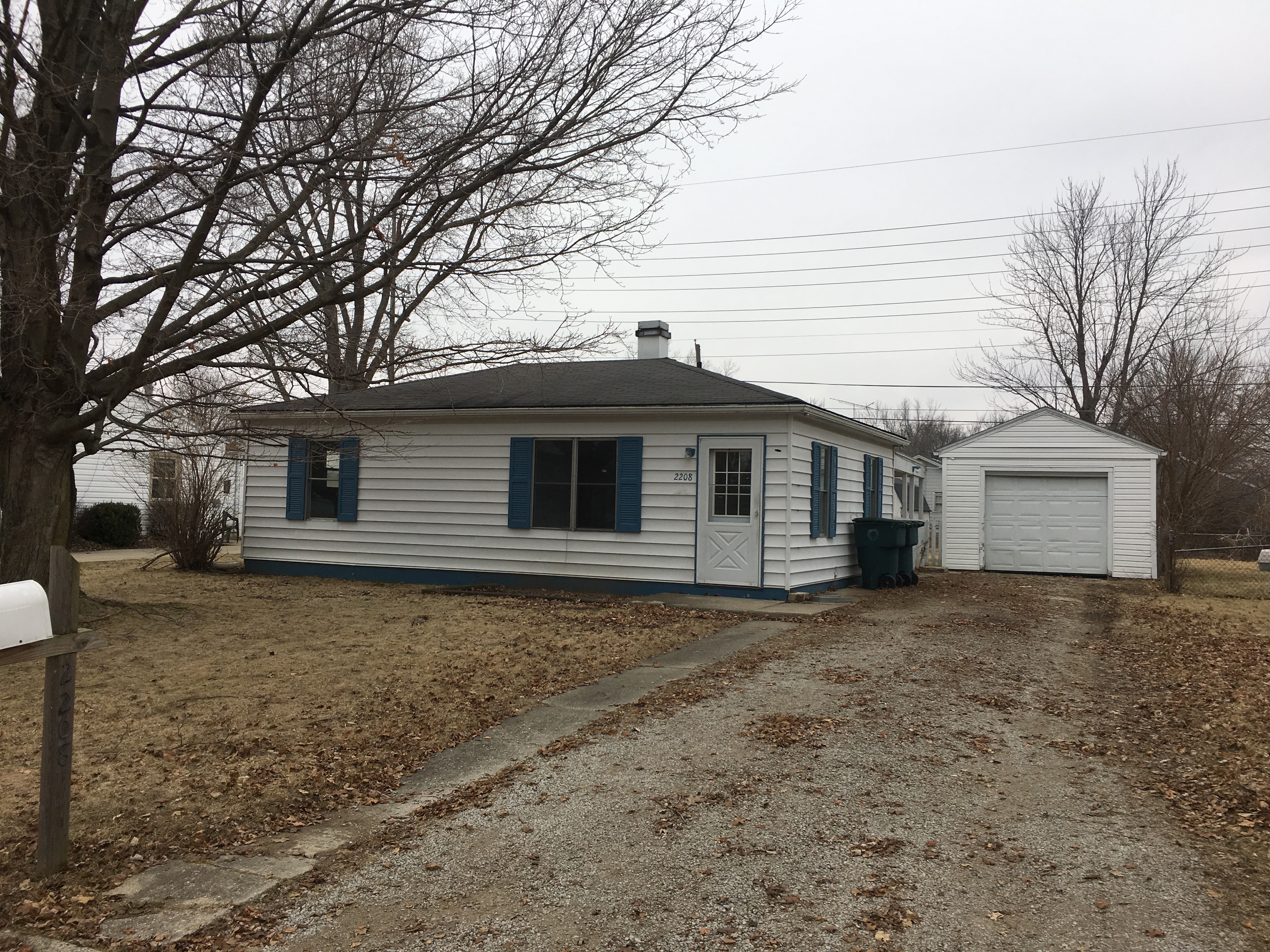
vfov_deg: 48.2
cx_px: 635
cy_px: 476
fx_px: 1064
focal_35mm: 29
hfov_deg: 61.7
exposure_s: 1/725
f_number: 2.2
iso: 25
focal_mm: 4.15
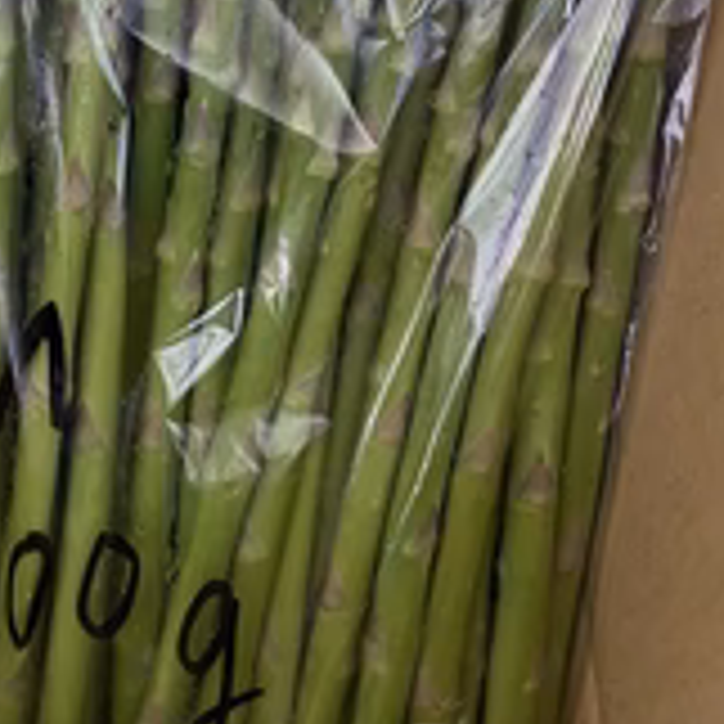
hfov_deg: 29.2
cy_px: 499
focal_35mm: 57
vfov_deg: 29.8
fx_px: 1349
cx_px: 117
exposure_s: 1/50
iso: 400
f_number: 1.8
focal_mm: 4.25
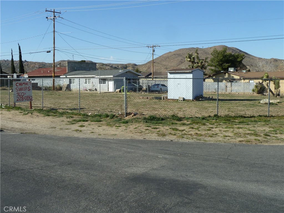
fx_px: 304
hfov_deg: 50.1
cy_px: 106
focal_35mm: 37
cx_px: 142
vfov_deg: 38.7
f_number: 5
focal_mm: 6.1
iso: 80
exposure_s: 1/400
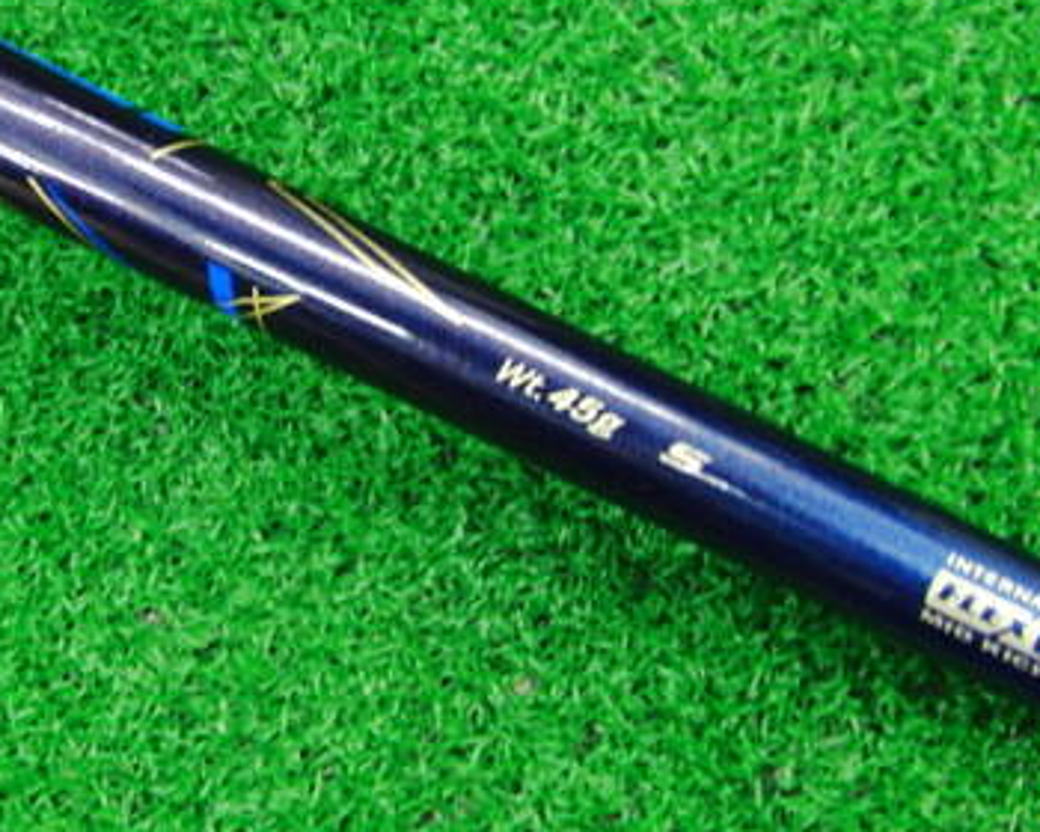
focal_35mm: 66
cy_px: 244
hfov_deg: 28.2
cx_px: 229
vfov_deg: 23.0
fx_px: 2031
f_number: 3.6
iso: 400
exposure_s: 1/20
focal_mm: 6.42
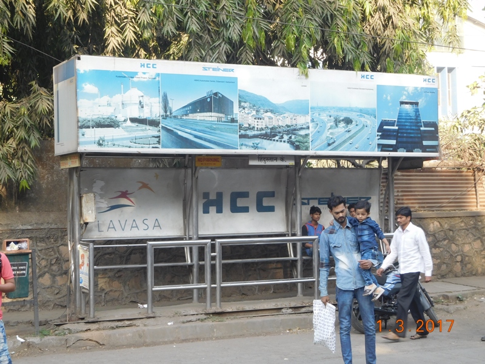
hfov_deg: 31.2
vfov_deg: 23.7
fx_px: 869
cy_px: 182
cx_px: 242
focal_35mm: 62
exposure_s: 1/80
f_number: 4.4
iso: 125
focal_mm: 11.1
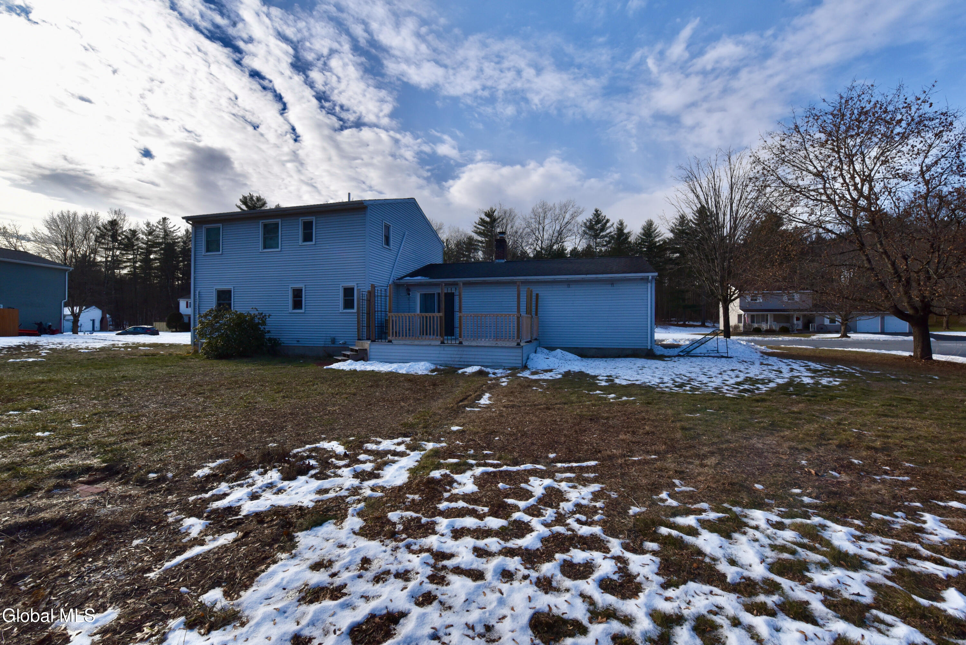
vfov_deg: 81.3
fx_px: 376
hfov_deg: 104.2
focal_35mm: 14
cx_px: 483
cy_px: 322
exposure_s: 1/800
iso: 800
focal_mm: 14
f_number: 14
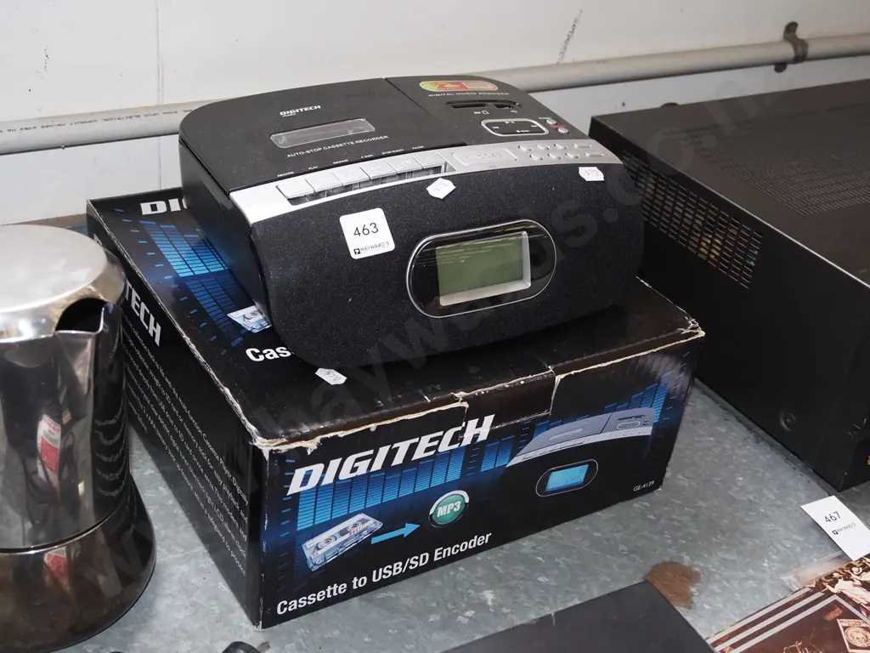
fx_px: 1156
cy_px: 326
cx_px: 435
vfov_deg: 31.5
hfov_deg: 41.2
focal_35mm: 46
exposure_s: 1/160
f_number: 4.5
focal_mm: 23
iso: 640
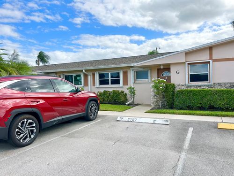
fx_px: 176
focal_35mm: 26
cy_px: 88
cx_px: 117
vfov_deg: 53.1
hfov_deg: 67.3
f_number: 1.5
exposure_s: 1/3968
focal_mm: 5.7
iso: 50
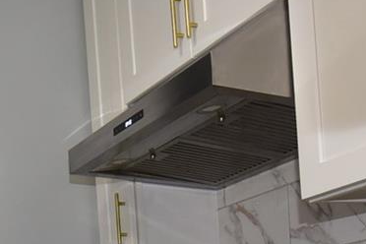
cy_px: 398
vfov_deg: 15.8
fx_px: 783
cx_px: 47
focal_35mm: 77
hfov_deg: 25.6
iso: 800
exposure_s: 1/60
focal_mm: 14
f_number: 7.1
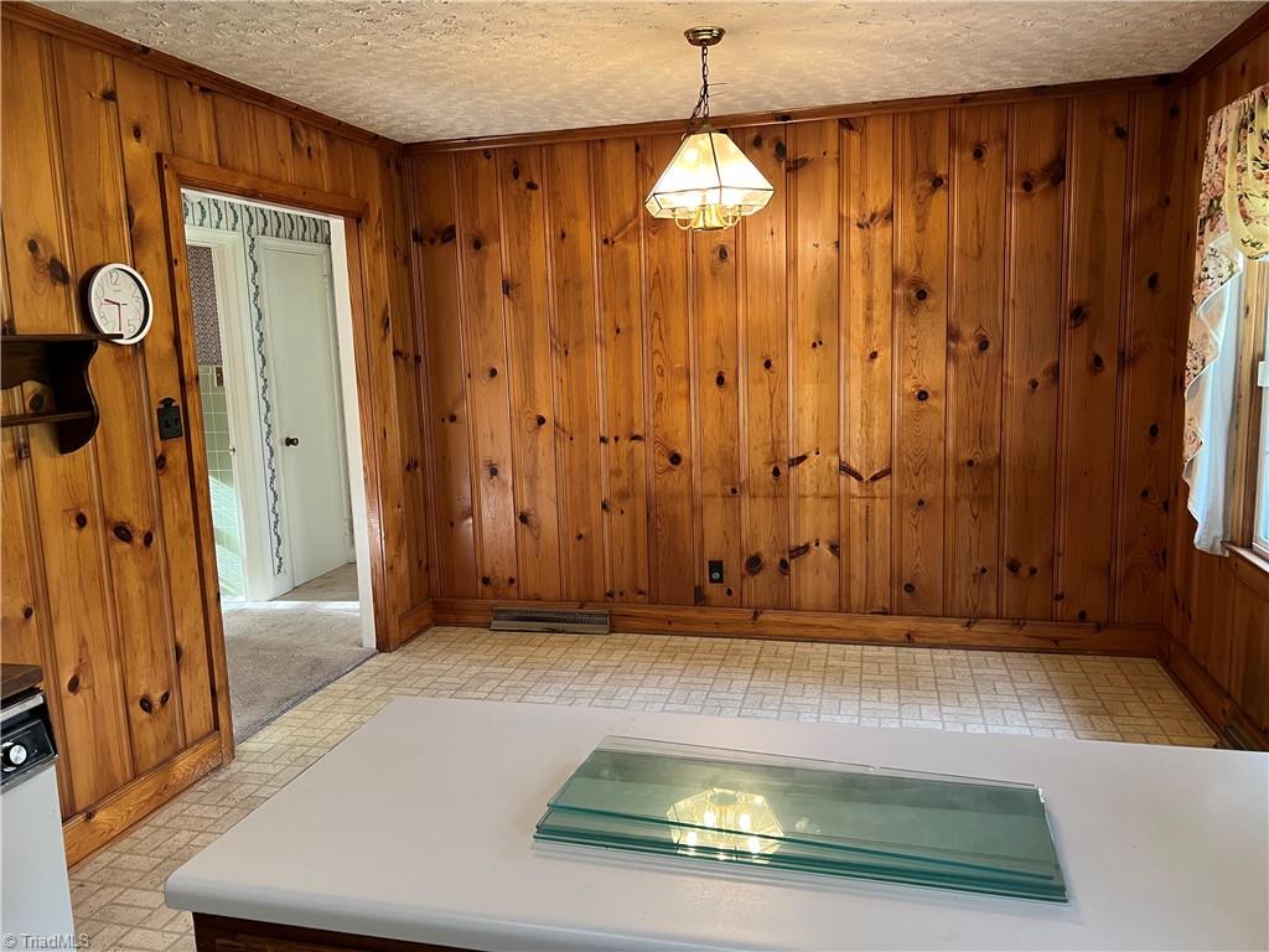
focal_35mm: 26
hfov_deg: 67.3
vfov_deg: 53.1
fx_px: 953
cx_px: 634
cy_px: 476
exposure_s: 1/60
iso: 160
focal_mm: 5.7
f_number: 1.5
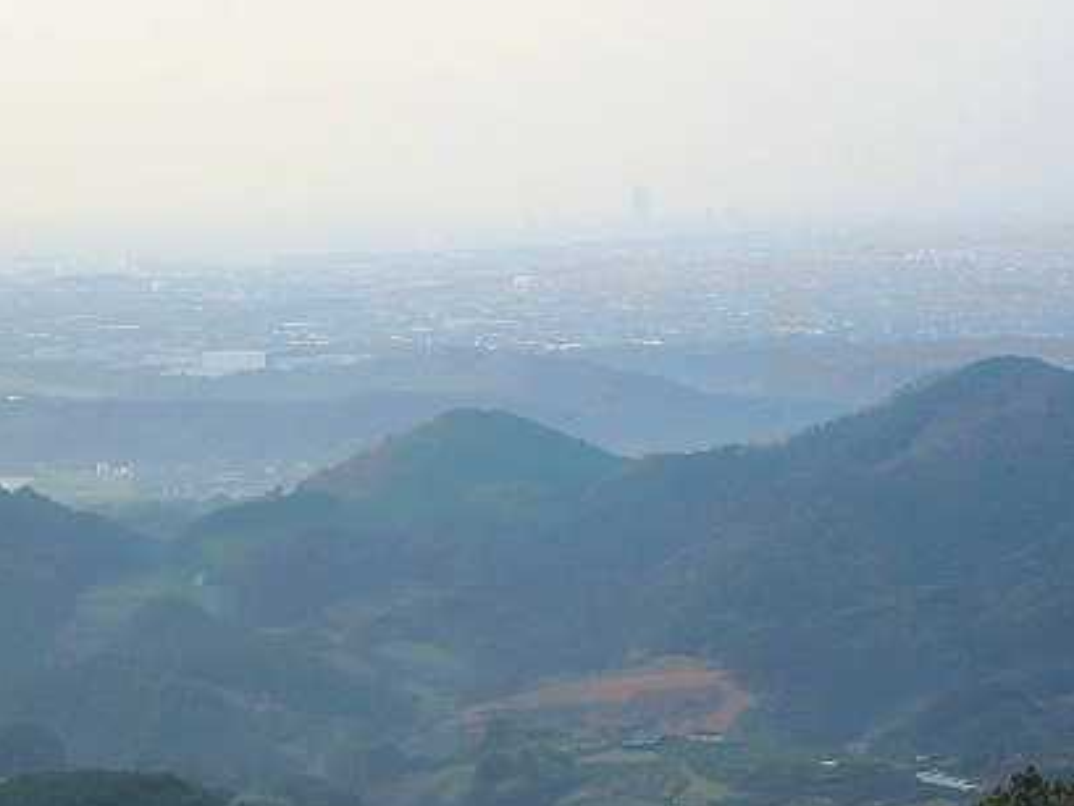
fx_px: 3786
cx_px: 538
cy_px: 333
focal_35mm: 122
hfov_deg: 16.1
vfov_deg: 12.1
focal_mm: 14.1
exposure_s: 1/200
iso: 125
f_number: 4.5
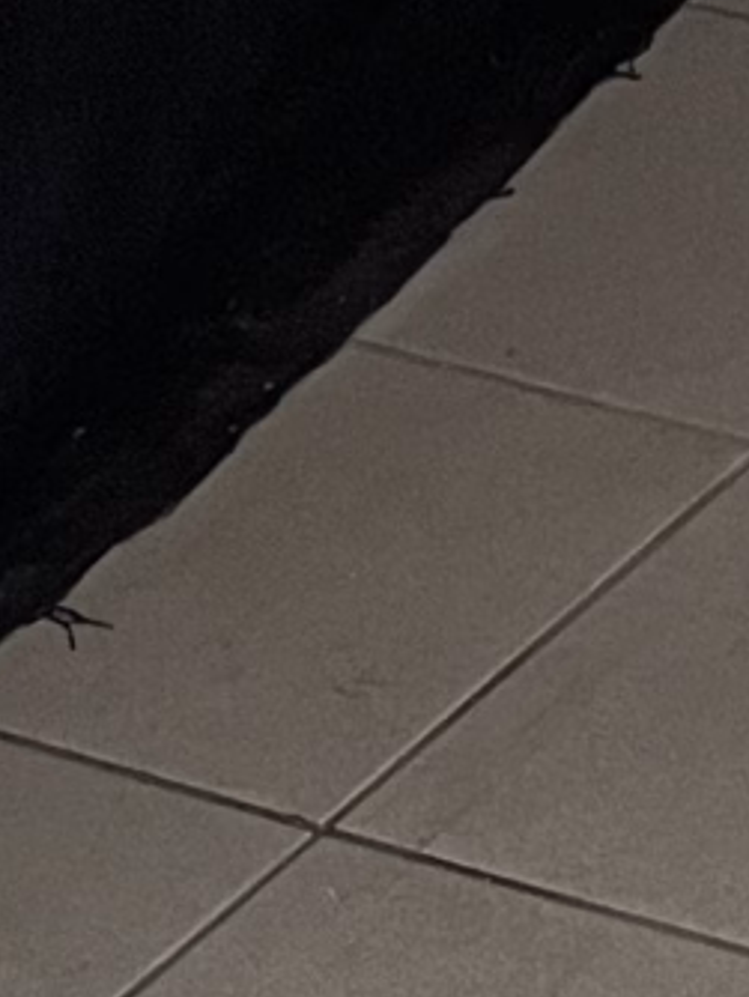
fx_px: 5734
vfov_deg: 8.1
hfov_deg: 7.3
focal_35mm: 199
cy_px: 3224
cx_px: 1259
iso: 250
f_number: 1.6
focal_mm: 5.1
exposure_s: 1/50
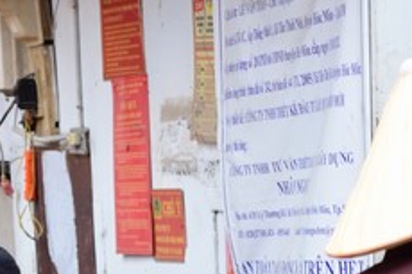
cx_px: 163
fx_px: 2424
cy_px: 424
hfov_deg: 9.7
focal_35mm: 212
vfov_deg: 6.4
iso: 320
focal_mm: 75
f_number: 5.6
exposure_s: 1/125
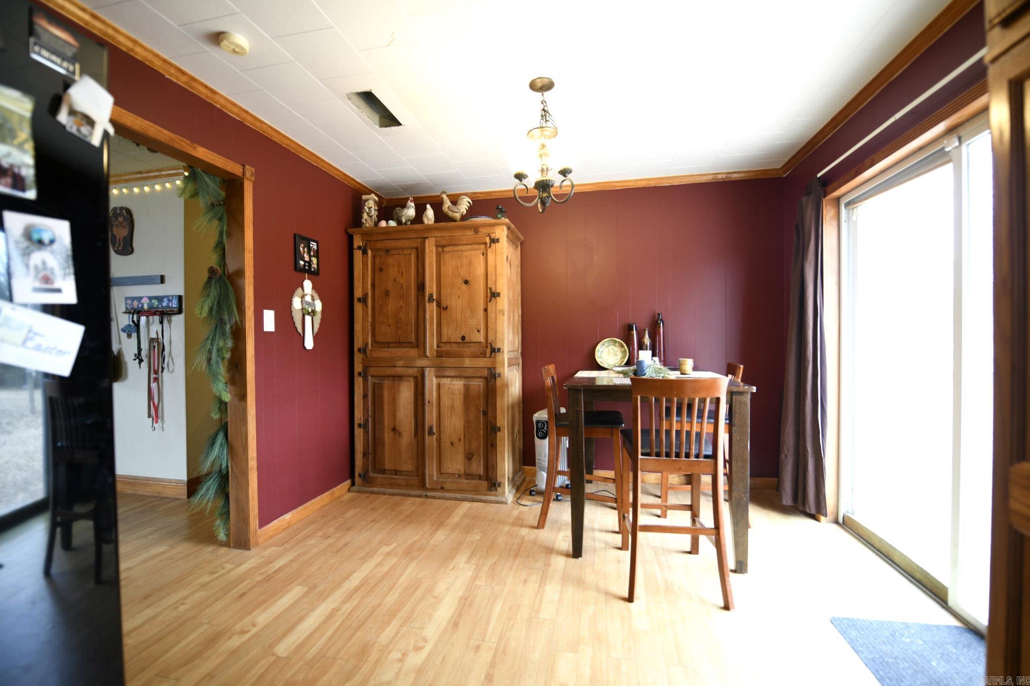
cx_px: 515
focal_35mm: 15
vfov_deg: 77.3
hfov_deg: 100.4
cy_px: 343
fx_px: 429
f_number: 2.8
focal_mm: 15
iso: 320
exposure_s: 1/15
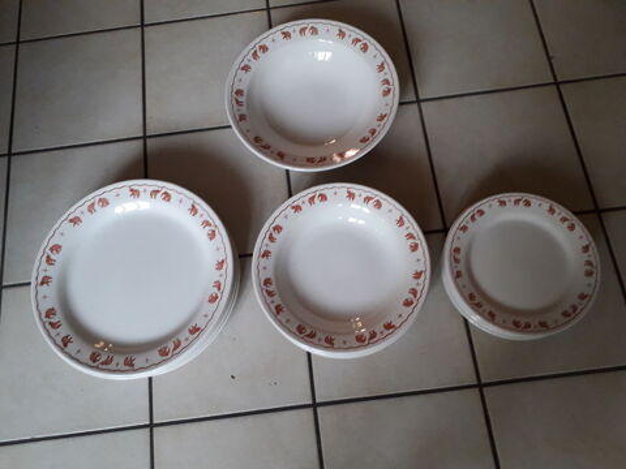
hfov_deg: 65.3
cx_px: 313
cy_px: 234
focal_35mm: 27
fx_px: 488
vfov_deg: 51.4
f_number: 1.9
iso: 160
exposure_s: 1/50
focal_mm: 3.6
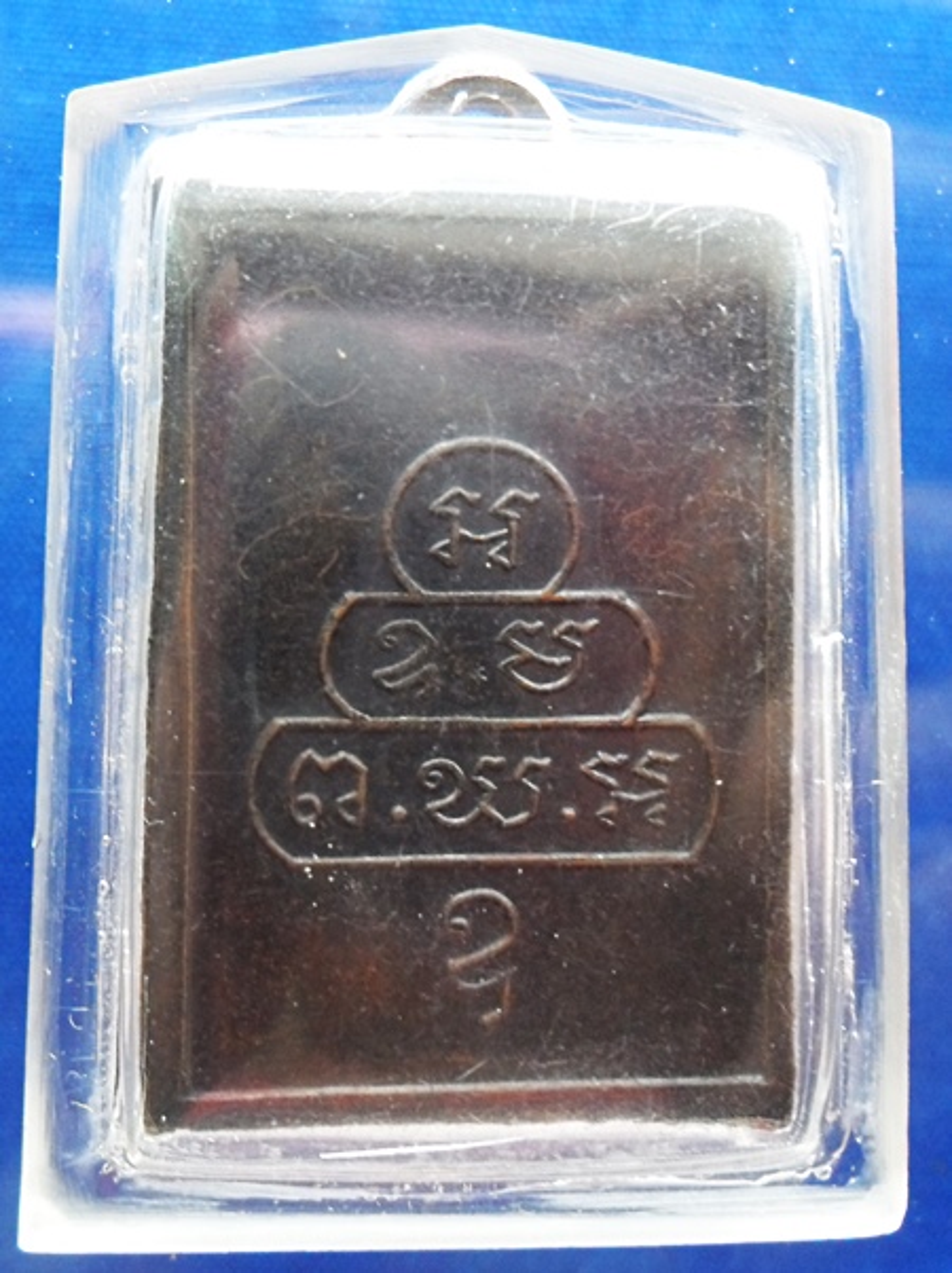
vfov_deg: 65.4
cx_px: 476
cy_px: 636
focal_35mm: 27
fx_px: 992
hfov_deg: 51.3
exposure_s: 1/30
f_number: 3.5
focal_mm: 4.9
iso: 160
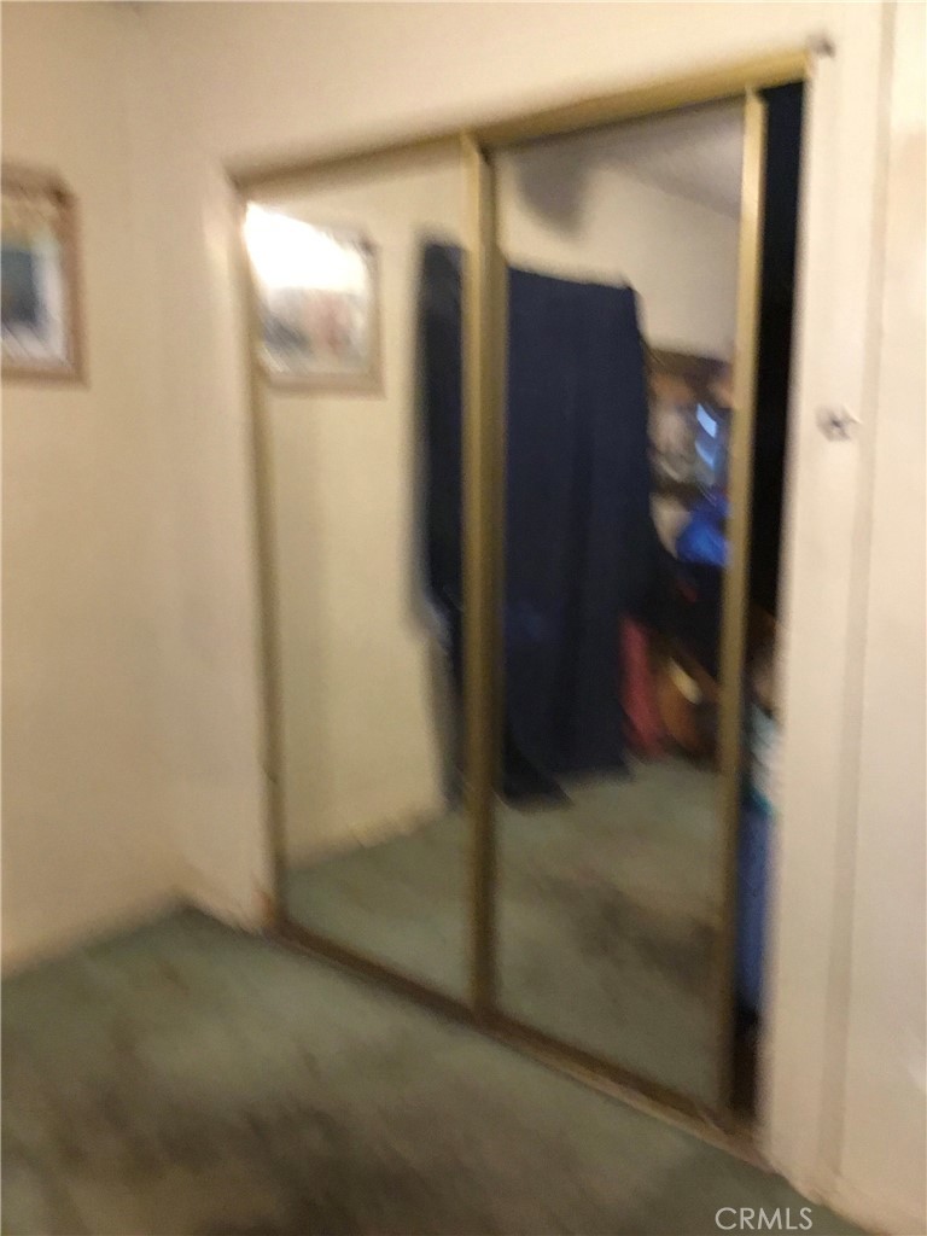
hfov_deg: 45.4
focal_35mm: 31
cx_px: 464
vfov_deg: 58.4
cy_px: 618
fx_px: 1107
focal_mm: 3.3
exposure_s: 1/15
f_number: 2.4
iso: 400
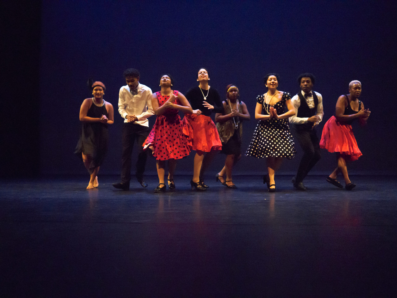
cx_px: 198
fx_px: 390
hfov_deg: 54.0
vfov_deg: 41.8
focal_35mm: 34
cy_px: 149
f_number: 1.8
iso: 5000
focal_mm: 17
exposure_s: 1/2000
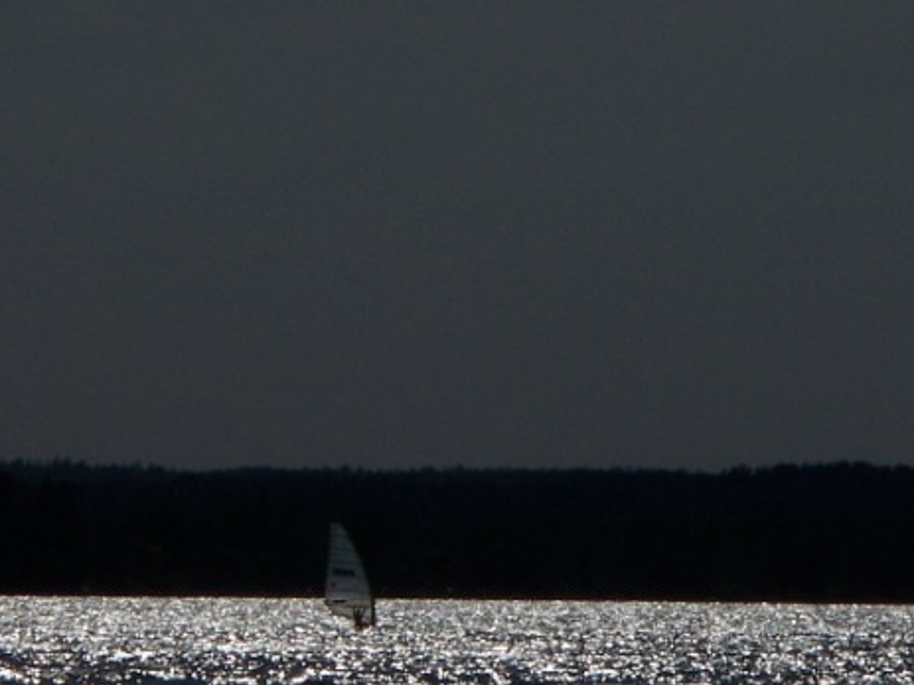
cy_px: 422
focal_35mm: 420
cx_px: 442
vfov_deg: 3.5
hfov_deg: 4.7
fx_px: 11087
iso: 80
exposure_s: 1/1000
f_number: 14
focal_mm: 37.7
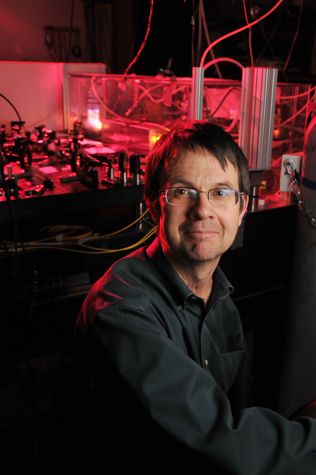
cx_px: 158
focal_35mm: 38
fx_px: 495
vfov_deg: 51.3
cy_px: 238
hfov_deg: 35.4
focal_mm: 25
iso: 800
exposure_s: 1/20
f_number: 4
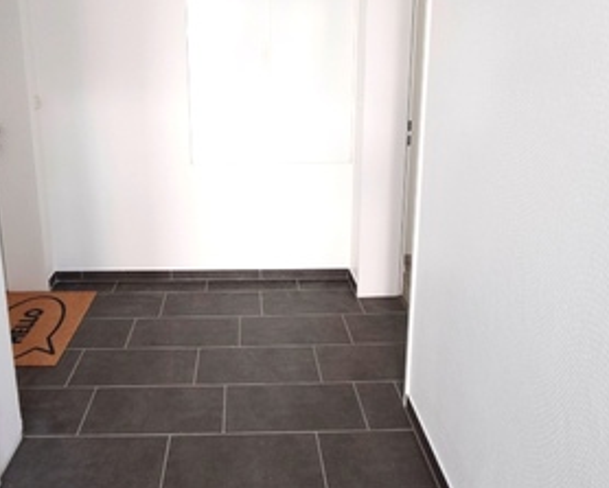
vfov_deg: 50.5
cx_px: 258
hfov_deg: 62.1
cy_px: 144
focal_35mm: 28
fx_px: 502
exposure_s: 1/80
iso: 400
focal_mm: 11
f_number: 4.5
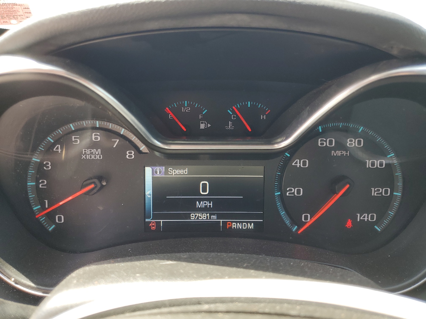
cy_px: 160
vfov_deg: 53.1
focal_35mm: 26
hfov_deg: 67.3
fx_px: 320
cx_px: 213
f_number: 1.5
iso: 50
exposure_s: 1/185
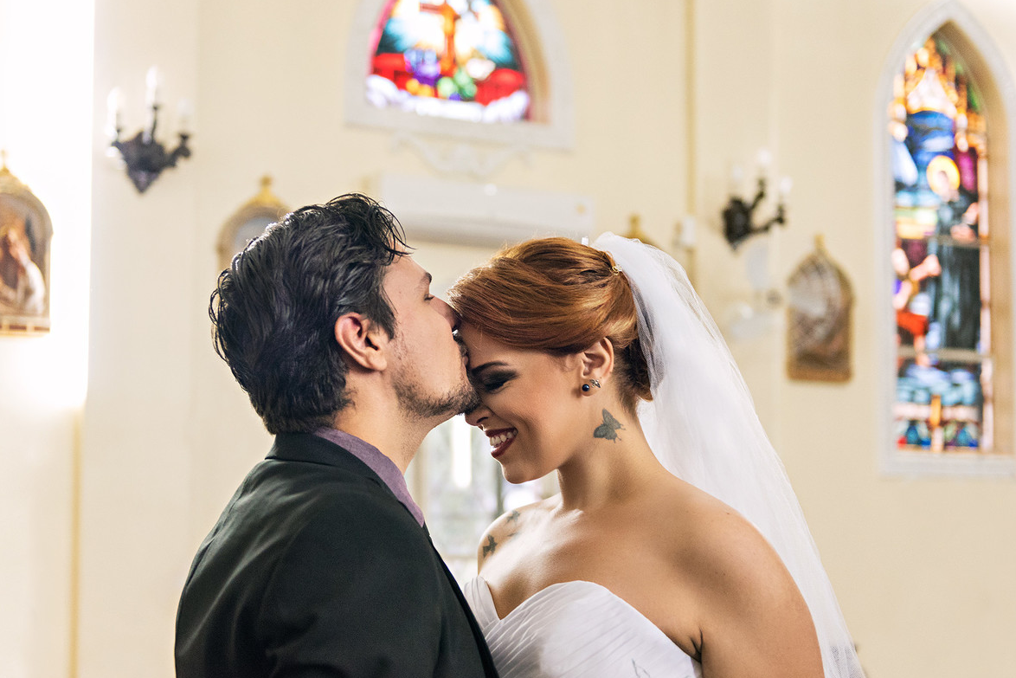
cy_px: 341
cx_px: 505
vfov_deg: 29.3
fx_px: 1298
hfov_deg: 42.7
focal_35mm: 46
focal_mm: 45
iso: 4000
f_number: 2.8
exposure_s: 1/125
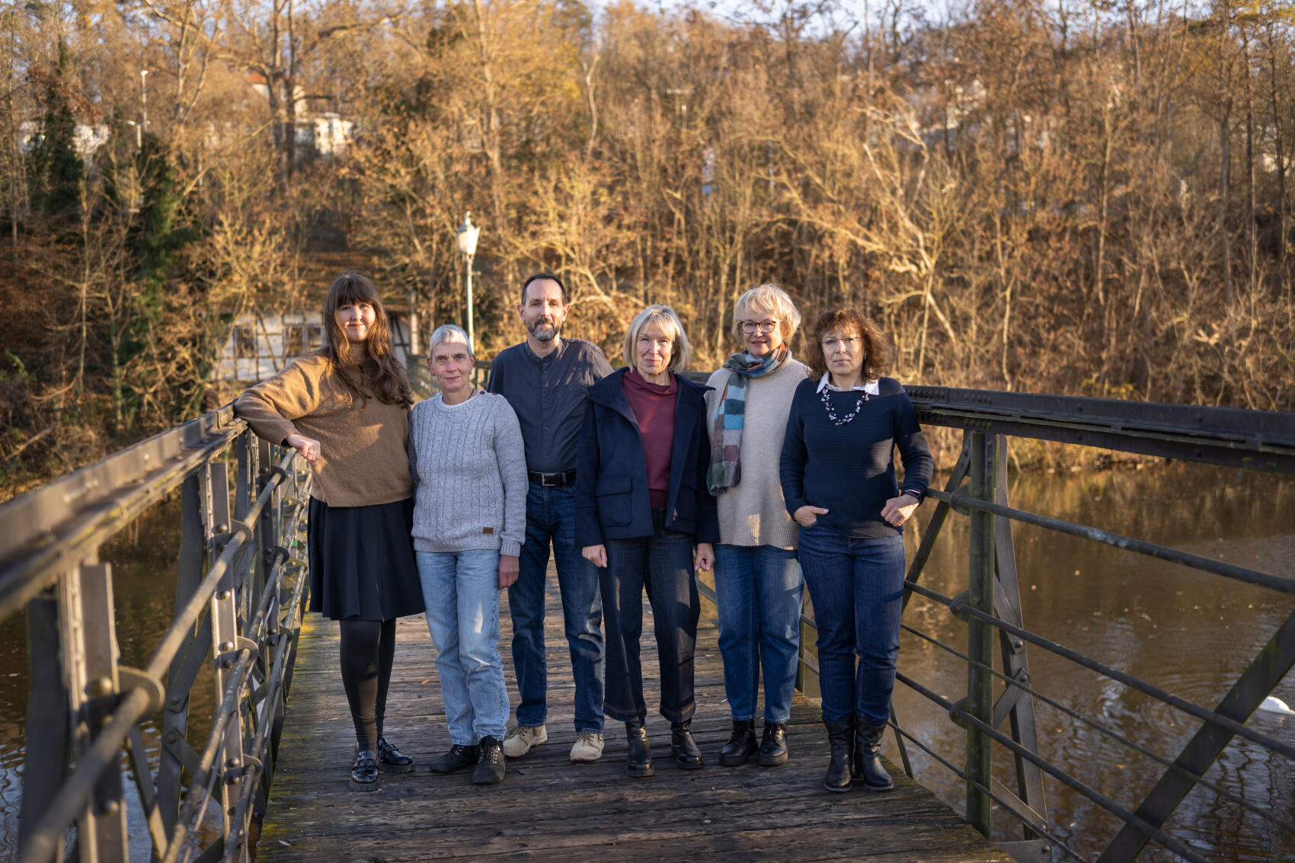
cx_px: 648
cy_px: 432
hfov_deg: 48.5
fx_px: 1439
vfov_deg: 33.4
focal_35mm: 40
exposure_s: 1/320
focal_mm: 40
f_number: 2.5
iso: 64
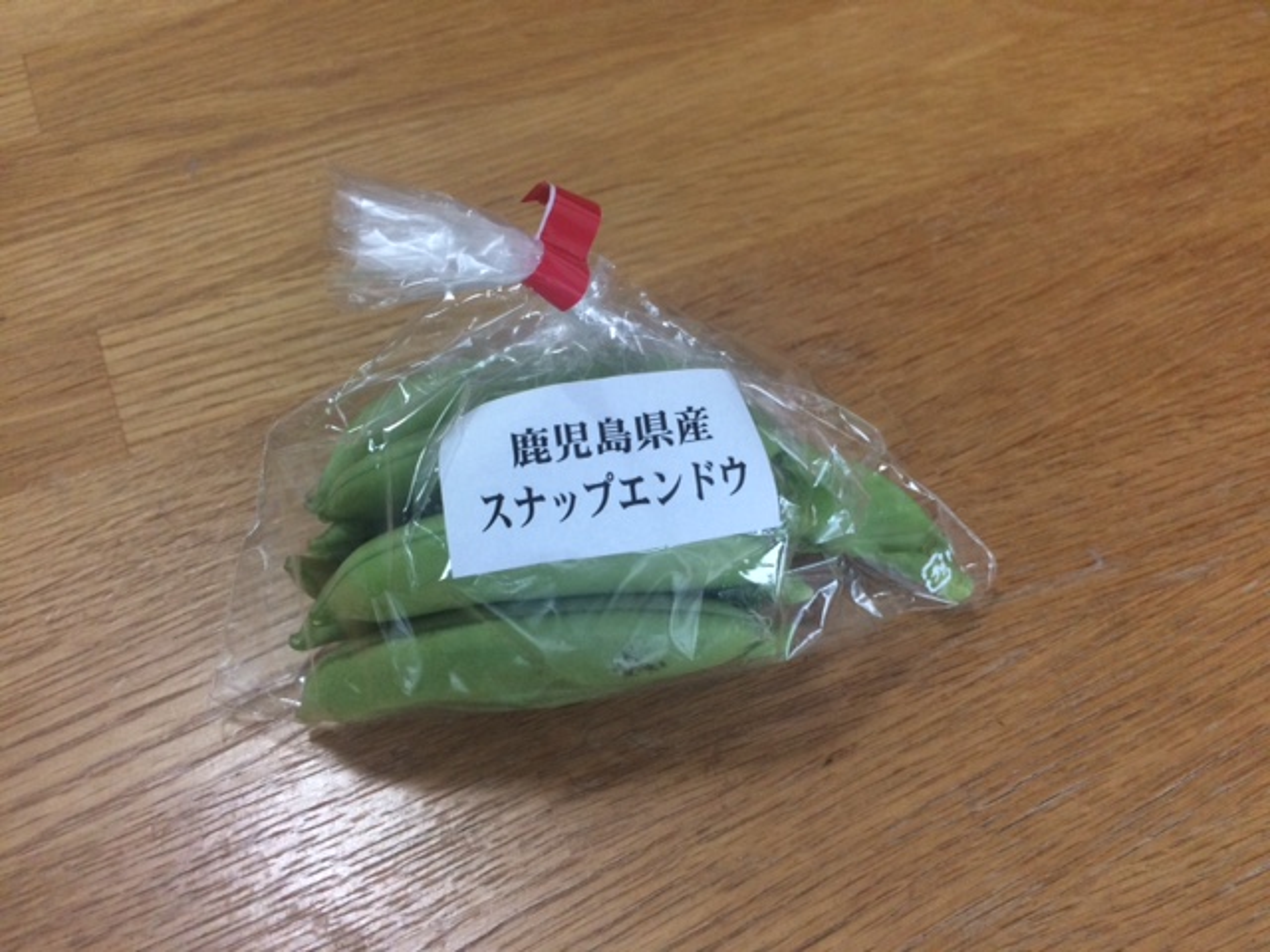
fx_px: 1064
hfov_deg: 61.7
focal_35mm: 29
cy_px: 476
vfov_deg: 48.2
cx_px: 635
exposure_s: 1/30
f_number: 2.2
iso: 160
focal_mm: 4.15
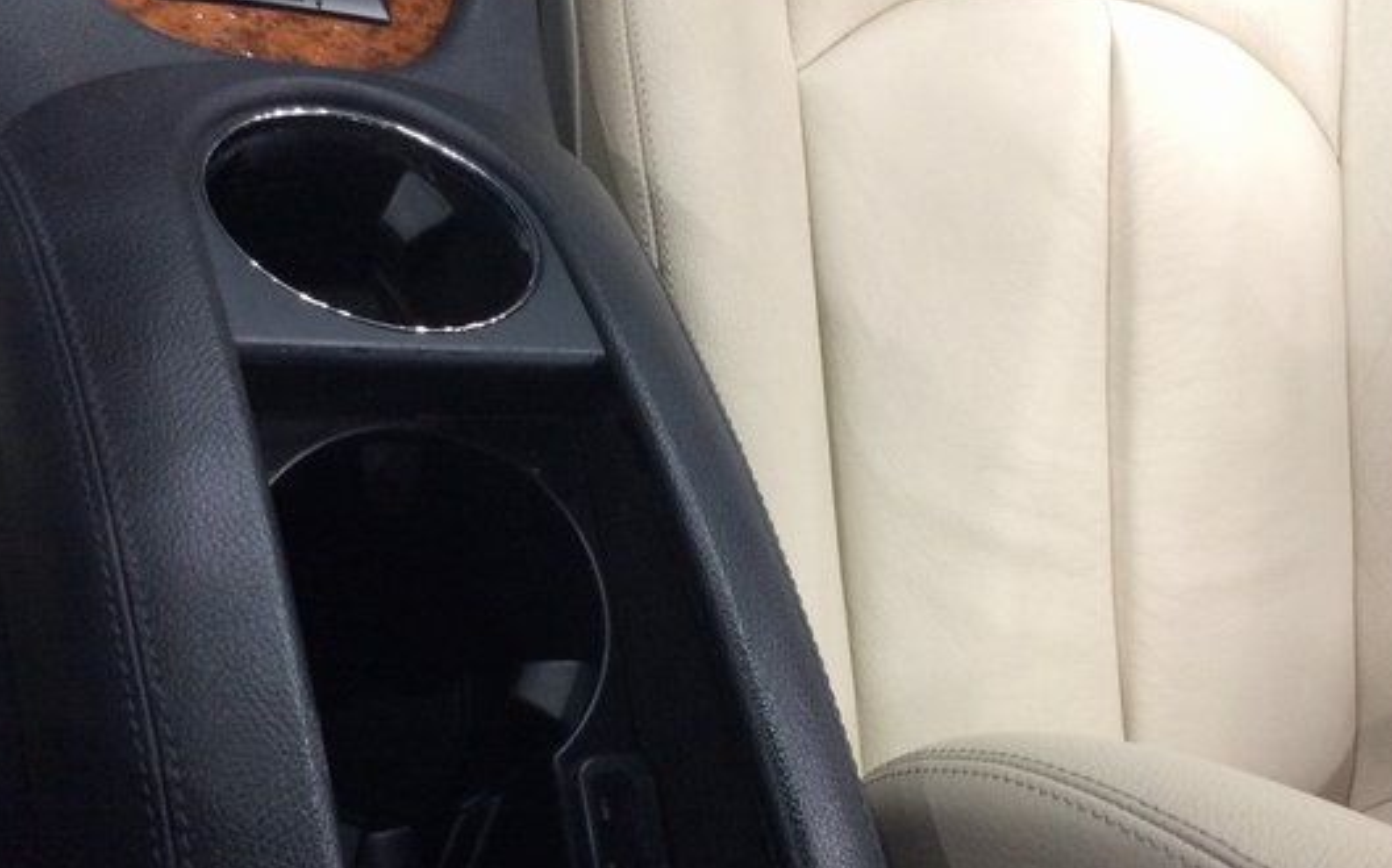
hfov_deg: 48.2
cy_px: 592
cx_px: 632
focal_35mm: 41
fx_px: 1555
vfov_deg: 30.9
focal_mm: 3.3
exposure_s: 1/24
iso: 125
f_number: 2.4
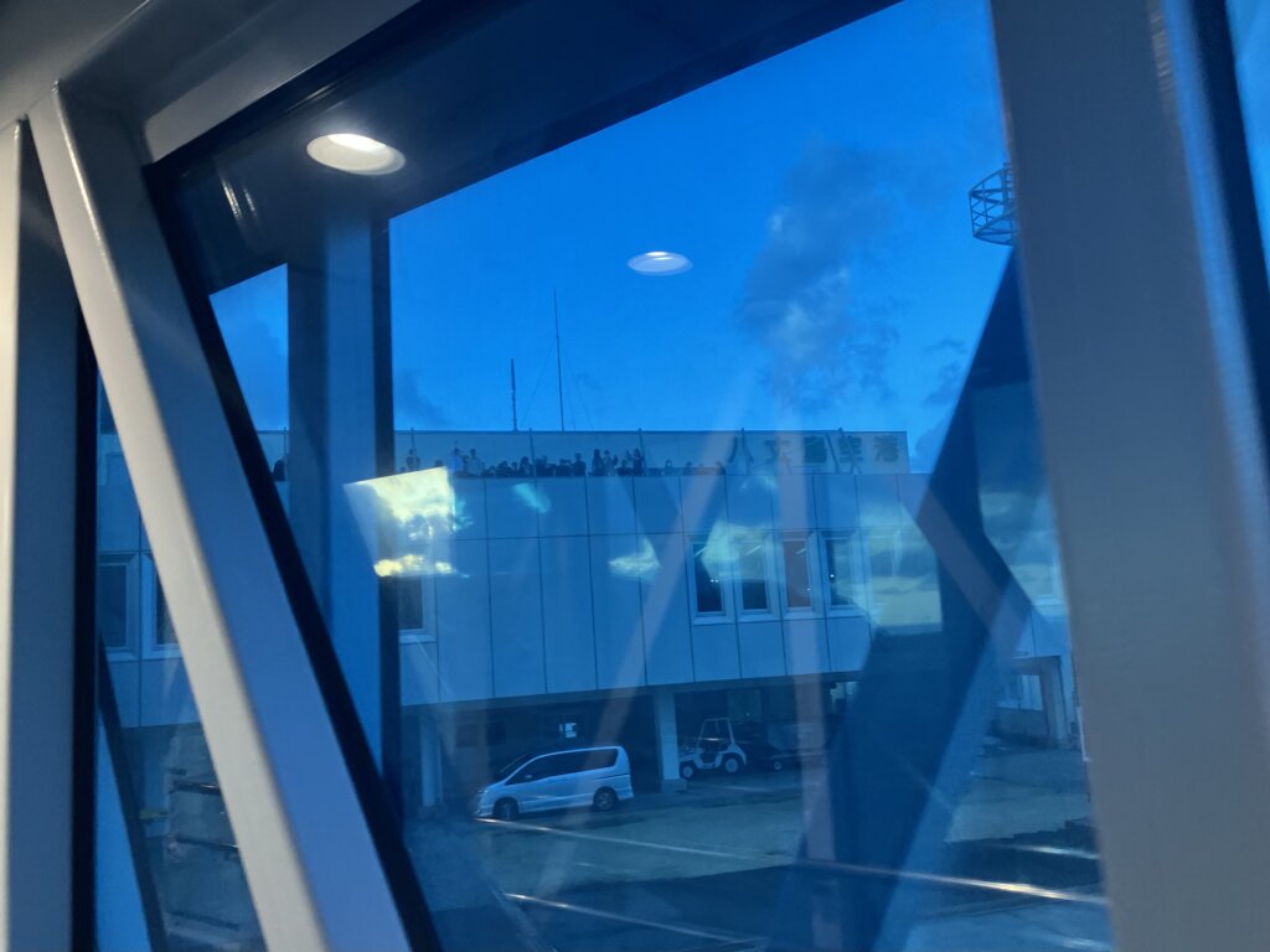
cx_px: 635
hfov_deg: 63.4
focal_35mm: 28
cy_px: 476
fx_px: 1027
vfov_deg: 49.7
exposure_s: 1/121
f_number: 1.8
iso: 64
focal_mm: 3.99
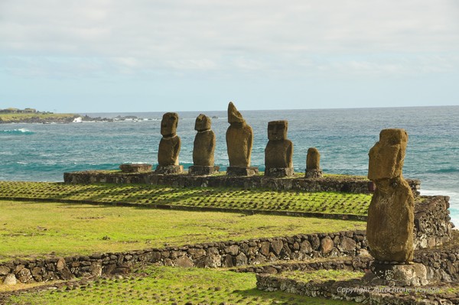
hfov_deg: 17.1
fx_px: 1529
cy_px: 152
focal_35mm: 120
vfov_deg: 11.4
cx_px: 230
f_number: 10
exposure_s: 1/200
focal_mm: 80
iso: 200
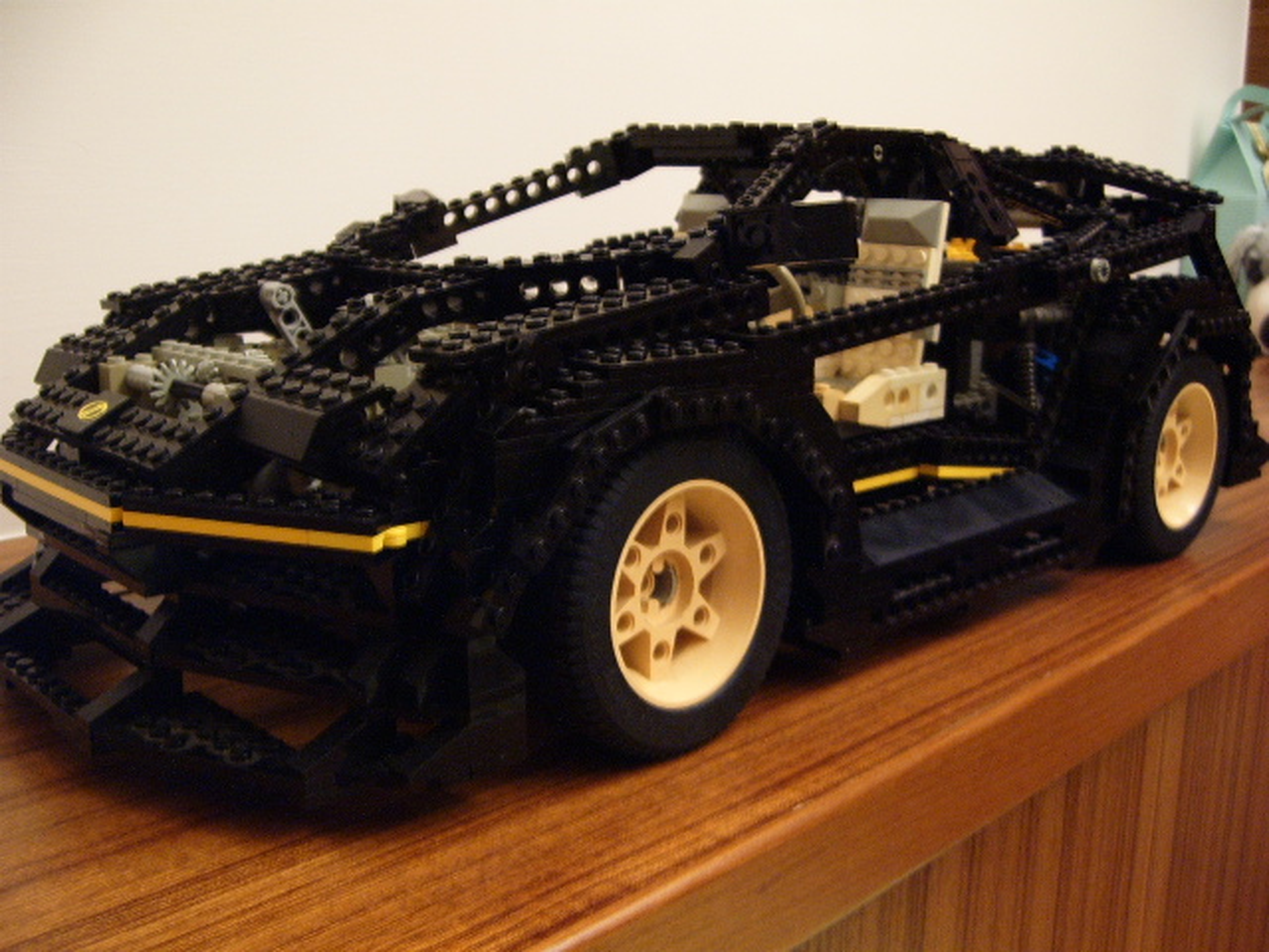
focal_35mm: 37
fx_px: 1356
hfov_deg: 50.1
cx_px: 634
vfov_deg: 38.7
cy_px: 476
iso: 141
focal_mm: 6.2
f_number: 2.9
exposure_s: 1/6
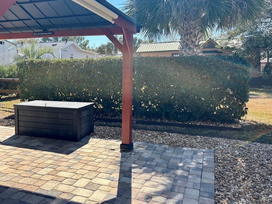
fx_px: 244
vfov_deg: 45.3
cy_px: 87
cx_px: 120
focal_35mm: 31
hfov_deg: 58.2
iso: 50
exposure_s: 1/1812
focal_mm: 5.96
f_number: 1.6
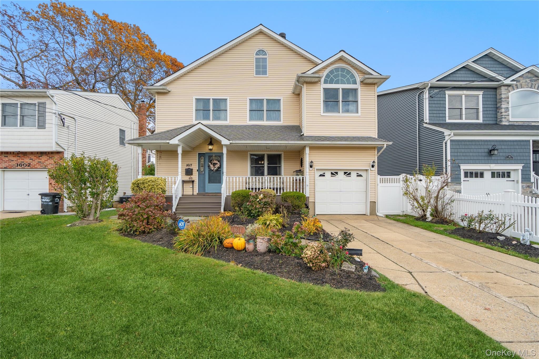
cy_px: 180
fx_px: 240
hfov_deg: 96.7
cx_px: 270
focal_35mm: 16
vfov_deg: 73.7
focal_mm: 16
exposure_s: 1/320
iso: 400
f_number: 5.6
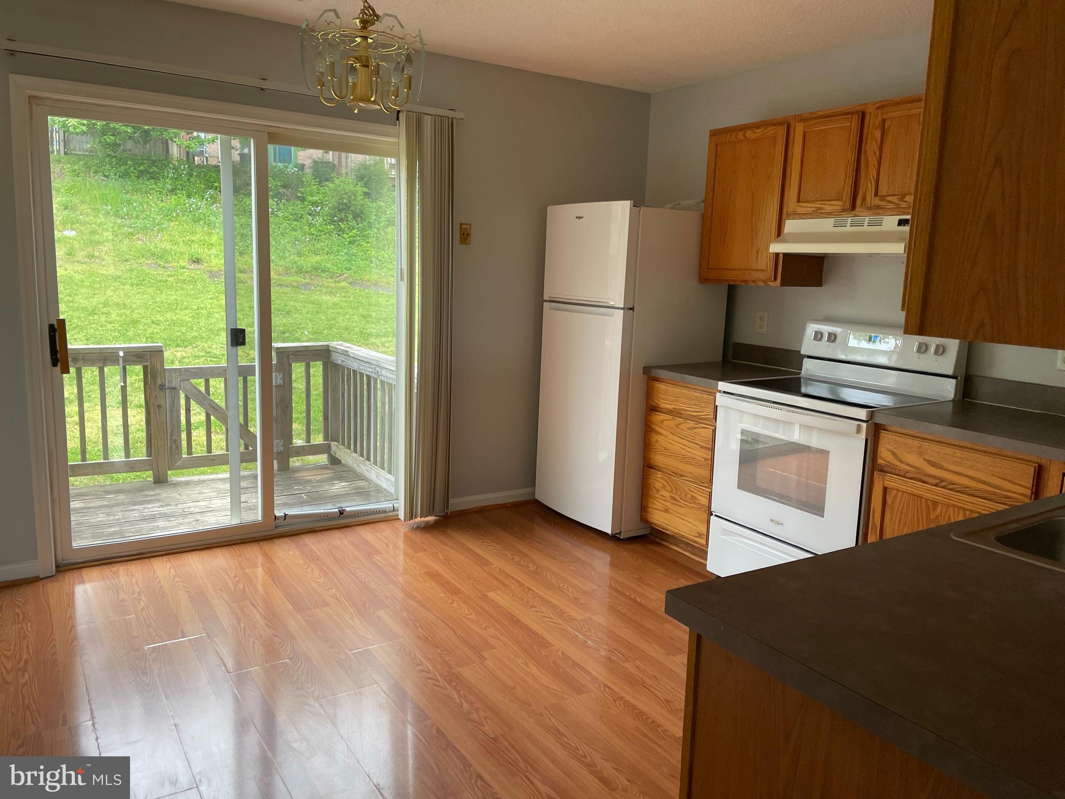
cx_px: 532
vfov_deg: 53.1
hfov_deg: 67.3
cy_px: 400
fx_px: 800
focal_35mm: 26
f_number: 1.6
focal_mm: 4.2
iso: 125
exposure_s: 1/121
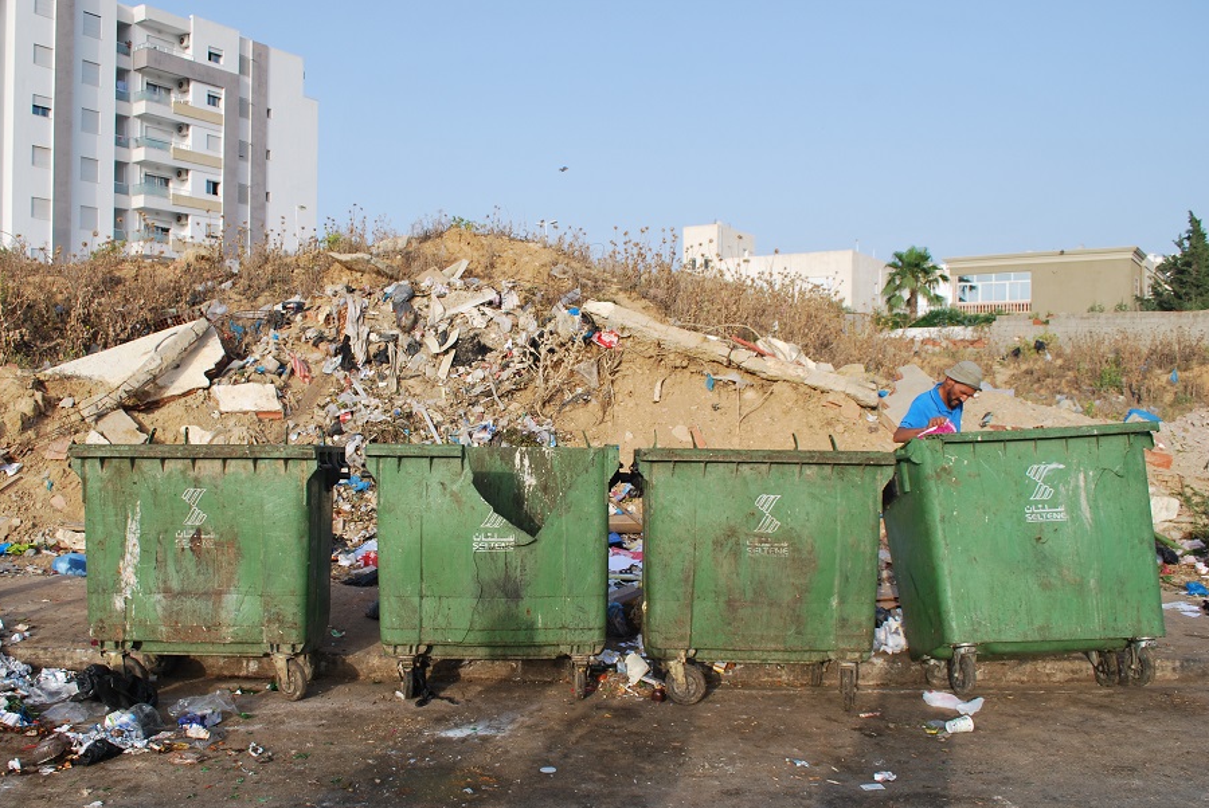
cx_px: 552
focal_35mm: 30
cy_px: 426
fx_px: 1008
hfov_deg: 61.8
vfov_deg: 43.7
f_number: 7.1
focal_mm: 18
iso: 100
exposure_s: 1/200
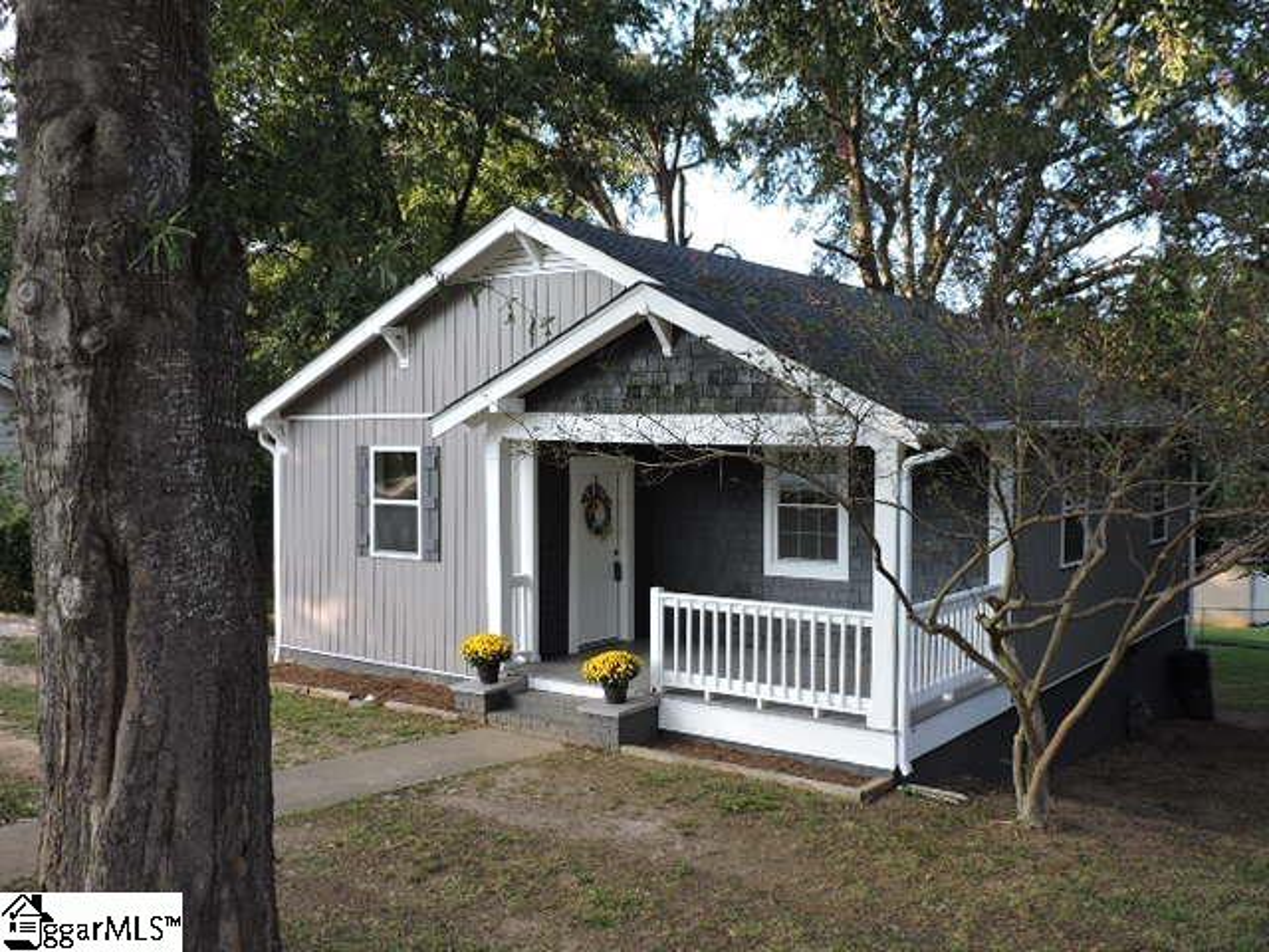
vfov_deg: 42.9
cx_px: 634
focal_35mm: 33
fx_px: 1210
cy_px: 476
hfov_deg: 55.4
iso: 100
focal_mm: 5.9
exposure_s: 1/100
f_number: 3.2
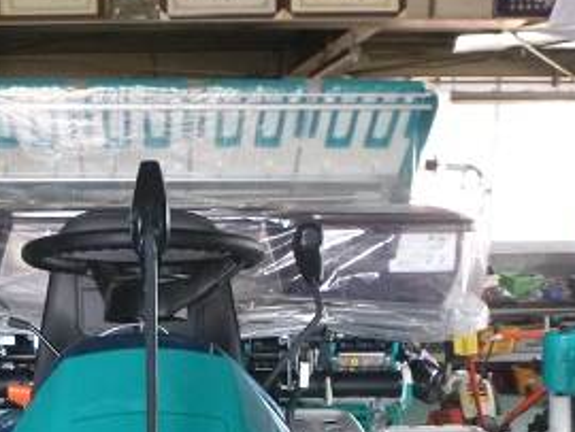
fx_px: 1064
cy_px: 486
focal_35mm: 64
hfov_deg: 29.7
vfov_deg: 21.7
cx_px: 141
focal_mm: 4.5
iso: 400
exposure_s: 1/25
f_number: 3.9
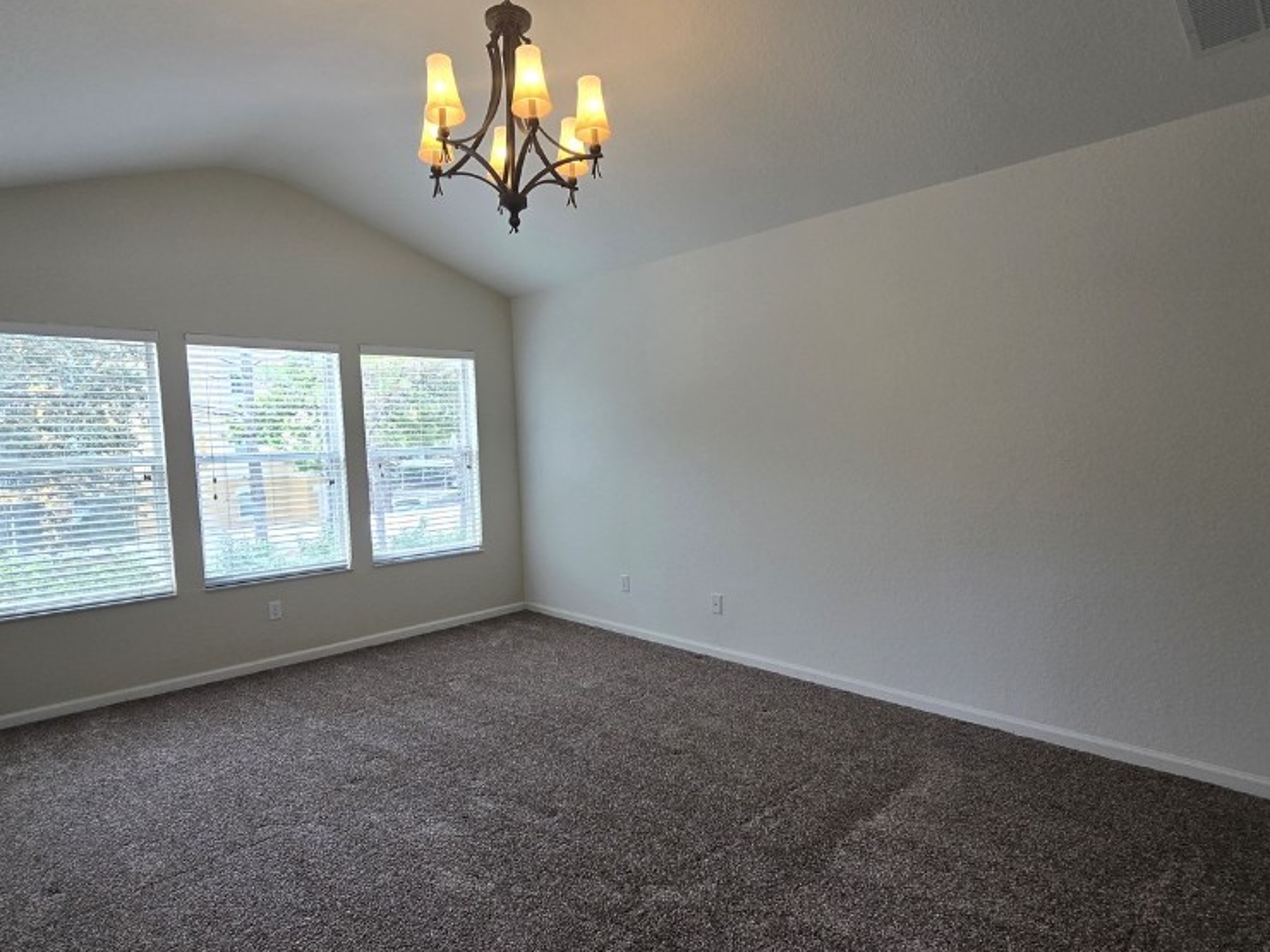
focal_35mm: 18
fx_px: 660
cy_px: 509
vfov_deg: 71.5
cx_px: 618
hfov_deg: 87.7
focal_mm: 2.2
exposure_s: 1/120
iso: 50
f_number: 2.2
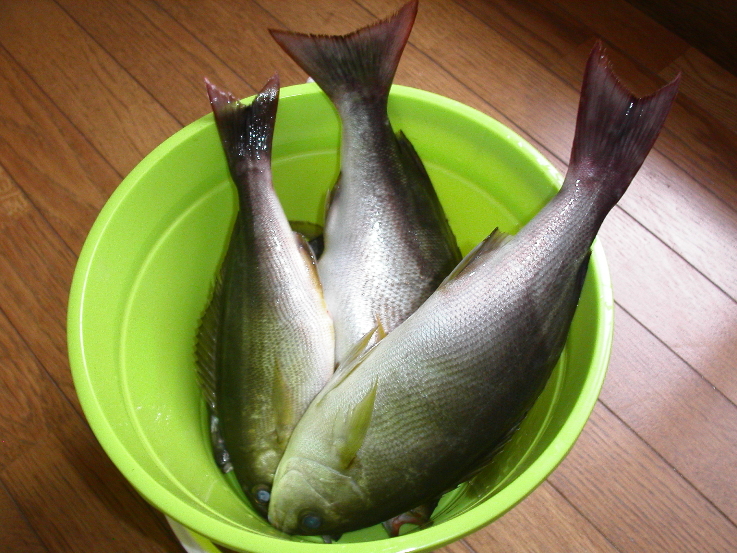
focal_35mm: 38
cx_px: 368
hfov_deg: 49.0
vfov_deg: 37.7
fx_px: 809
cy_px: 276
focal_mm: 7.8
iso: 200
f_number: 2.8
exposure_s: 1/30
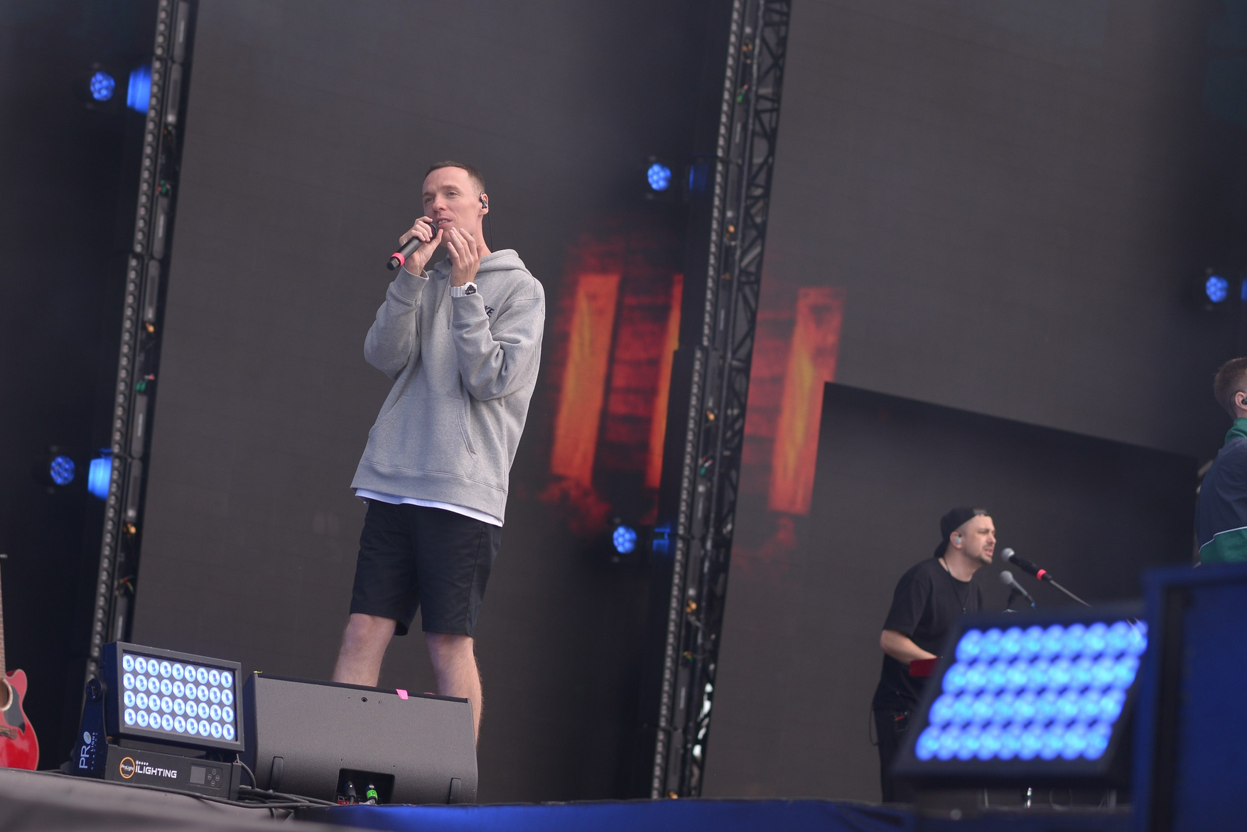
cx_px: 480
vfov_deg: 11.1
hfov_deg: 16.5
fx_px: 4296
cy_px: 314
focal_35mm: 124
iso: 250
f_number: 3.5
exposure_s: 1/640
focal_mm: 85
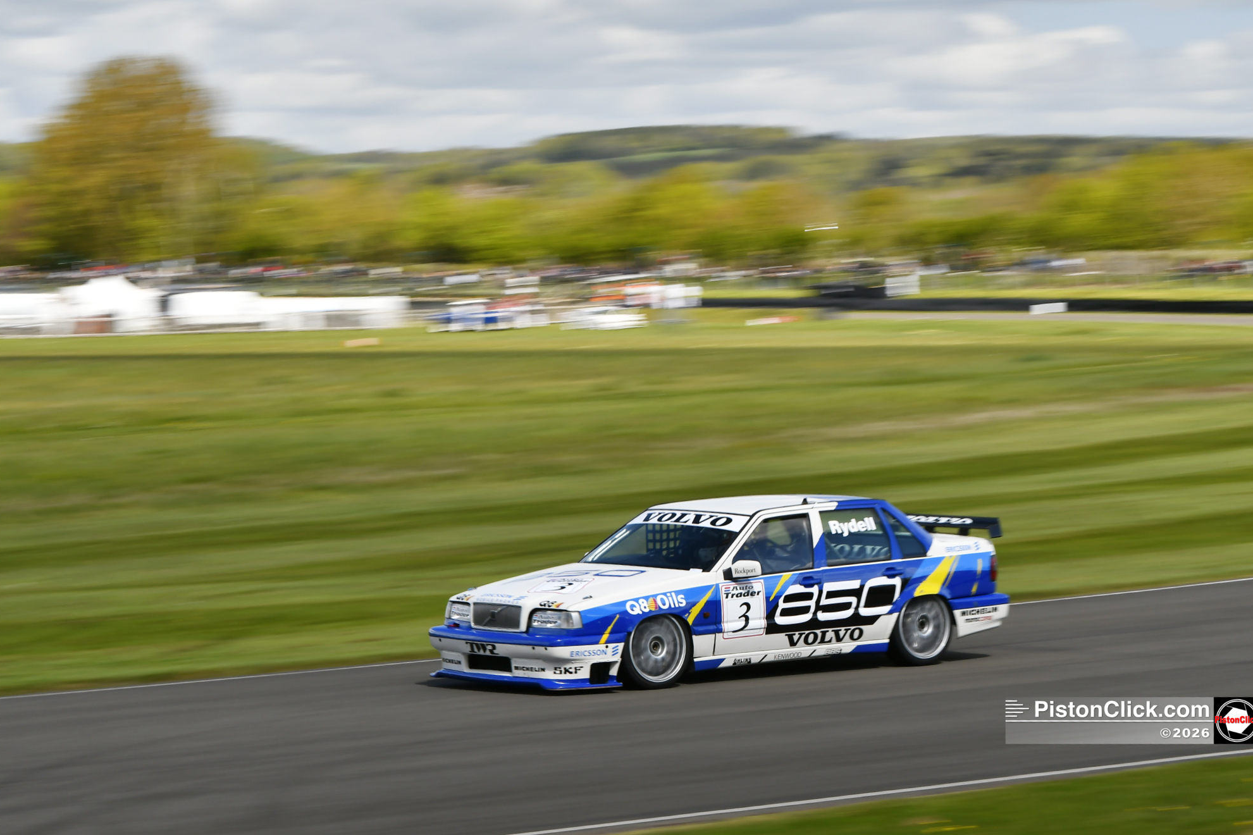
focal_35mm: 106
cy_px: 417
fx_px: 3689
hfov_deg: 19.3
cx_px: 629
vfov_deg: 12.9
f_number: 10
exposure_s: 1/125
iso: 160
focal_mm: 70
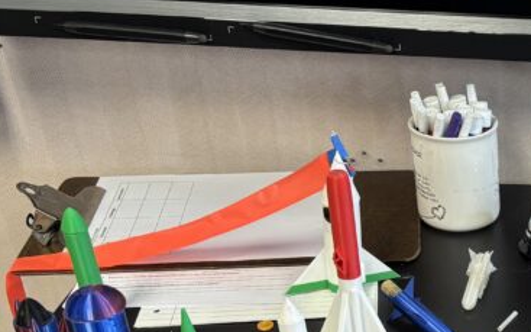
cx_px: 690
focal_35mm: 77
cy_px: 371
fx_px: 1114
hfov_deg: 23.7
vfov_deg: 16.4
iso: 125
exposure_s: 1/60
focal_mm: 5.96
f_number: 1.6
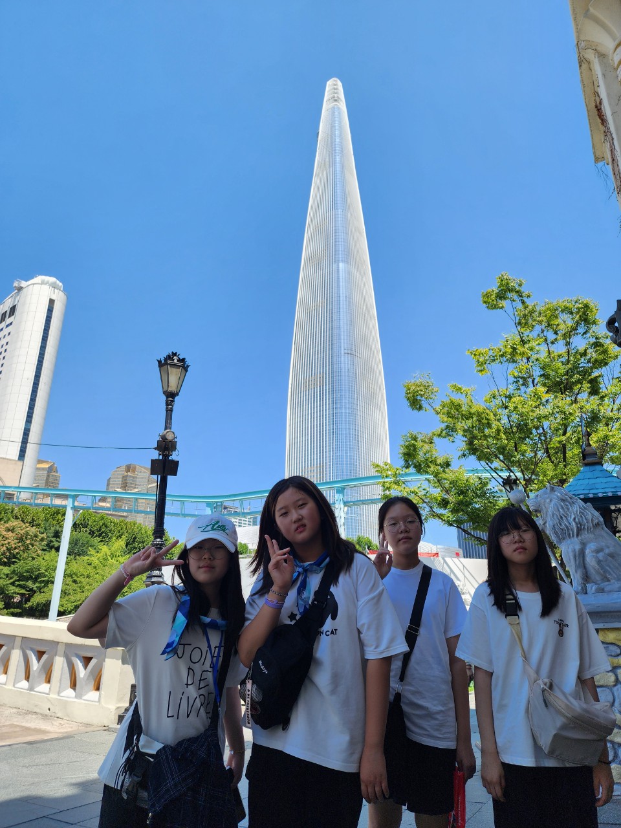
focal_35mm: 23
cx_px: 310
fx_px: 550
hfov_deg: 58.9
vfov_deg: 73.9
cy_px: 414
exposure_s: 1/518
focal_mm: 6.4
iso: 12
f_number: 1.8
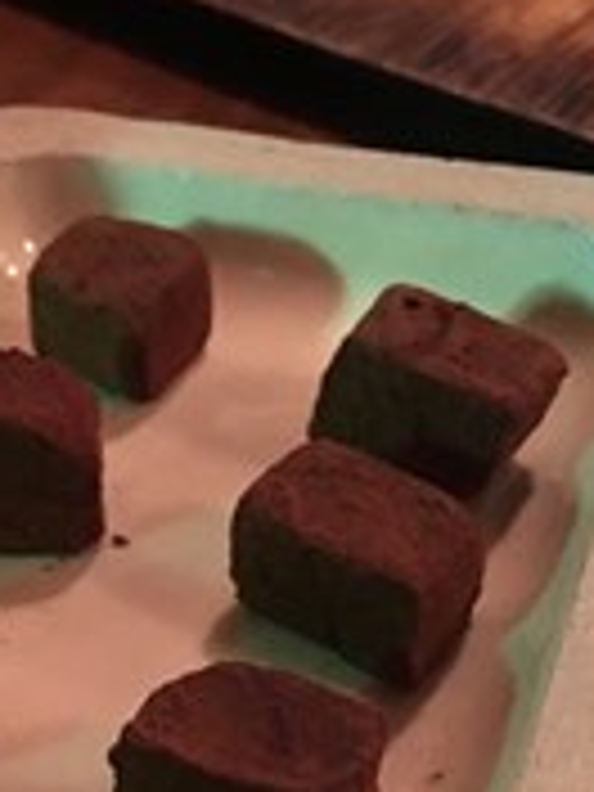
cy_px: 742
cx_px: 158
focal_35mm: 66
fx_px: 1510
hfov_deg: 22.1
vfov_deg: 28.1
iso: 250
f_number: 2.2
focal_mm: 4.15
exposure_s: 1/4
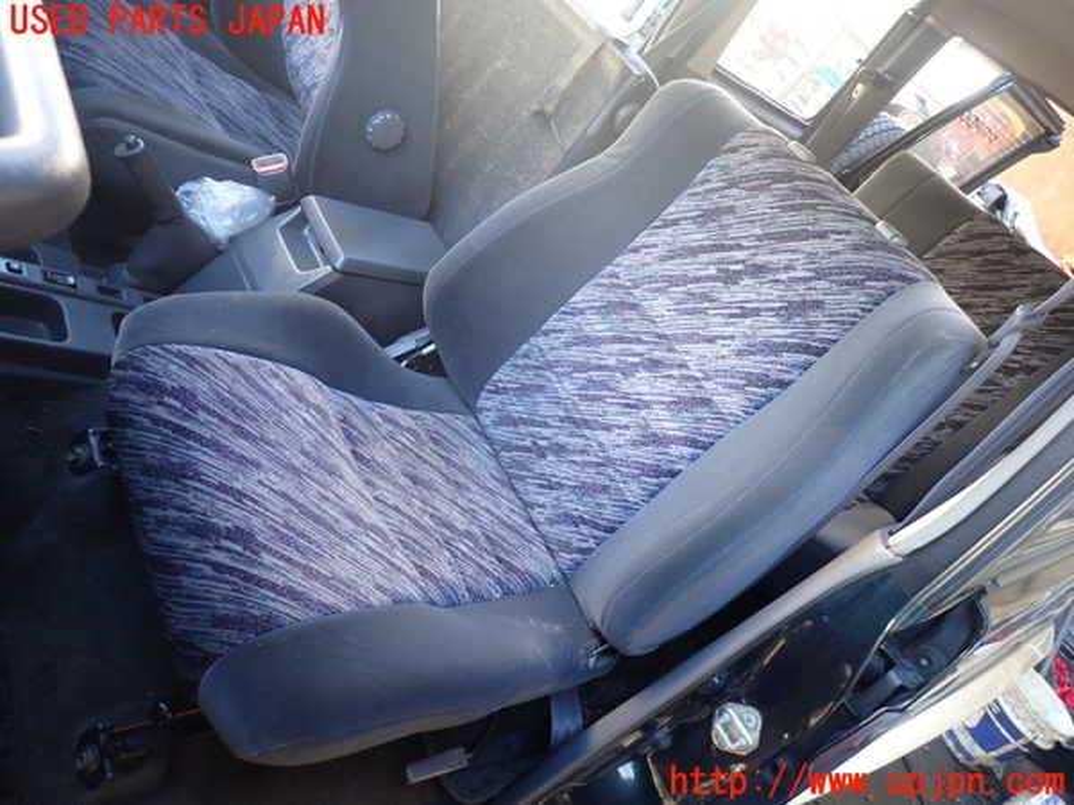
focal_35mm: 25
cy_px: 402
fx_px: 776
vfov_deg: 54.9
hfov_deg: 69.4
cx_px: 537
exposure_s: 1/40
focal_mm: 4.5
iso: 200
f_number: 2
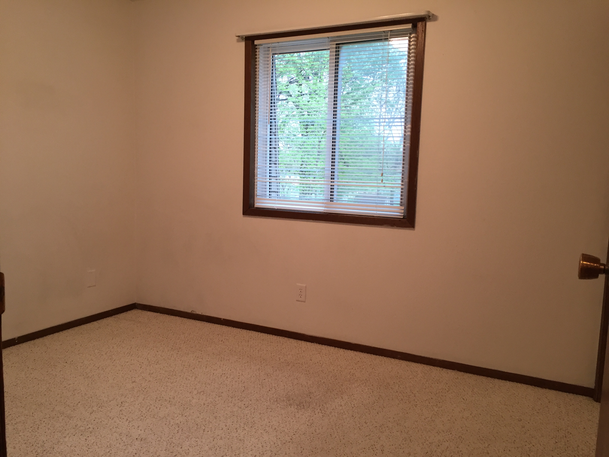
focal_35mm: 29
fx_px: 510
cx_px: 304
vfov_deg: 48.2
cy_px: 228
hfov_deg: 61.7
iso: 100
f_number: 2.2
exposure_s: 1/30
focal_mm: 4.15
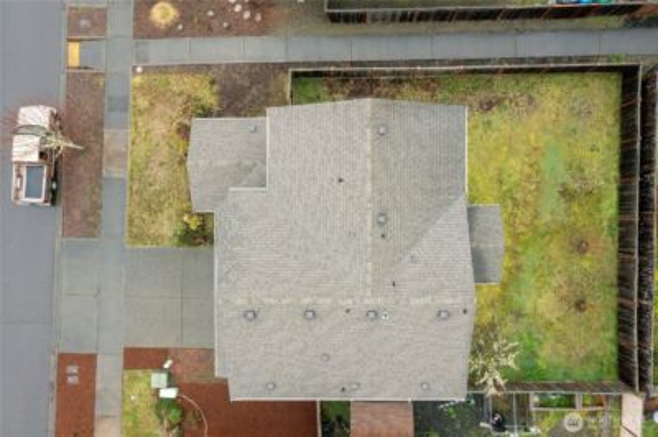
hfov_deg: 65.5
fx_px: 511
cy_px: 218
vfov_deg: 46.3
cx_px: 329
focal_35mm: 28
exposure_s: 1/80
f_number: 8
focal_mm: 10.26
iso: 400
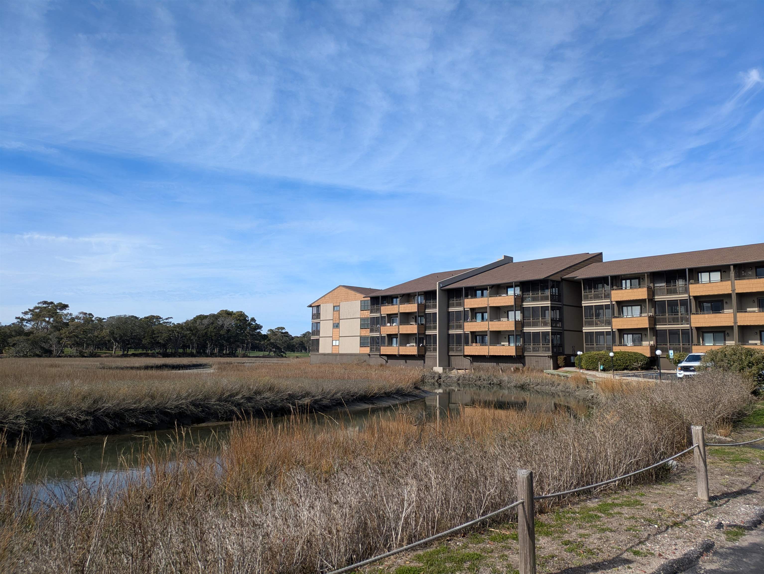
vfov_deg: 54.9
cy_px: 287
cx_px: 382
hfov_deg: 69.4
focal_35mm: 25
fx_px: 552
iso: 48
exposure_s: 1/2092
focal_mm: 5.43
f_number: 1.89
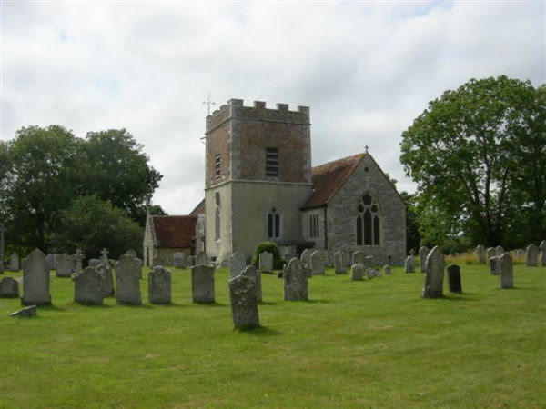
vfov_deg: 39.7
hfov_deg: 51.4
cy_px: 204
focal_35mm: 36
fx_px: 568
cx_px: 273
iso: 64
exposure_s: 1/270
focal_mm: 7.5
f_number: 6
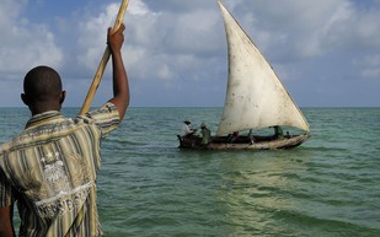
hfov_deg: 46.2
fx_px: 445
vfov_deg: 29.8
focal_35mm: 43
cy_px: 108
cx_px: 188
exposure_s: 1/250
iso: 200
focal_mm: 31
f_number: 14
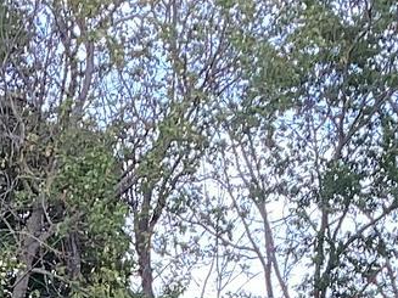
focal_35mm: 194
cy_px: 797
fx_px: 2230
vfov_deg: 7.1
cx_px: -32
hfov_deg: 10.1
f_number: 2.4
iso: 40
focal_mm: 3.3
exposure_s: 1/120
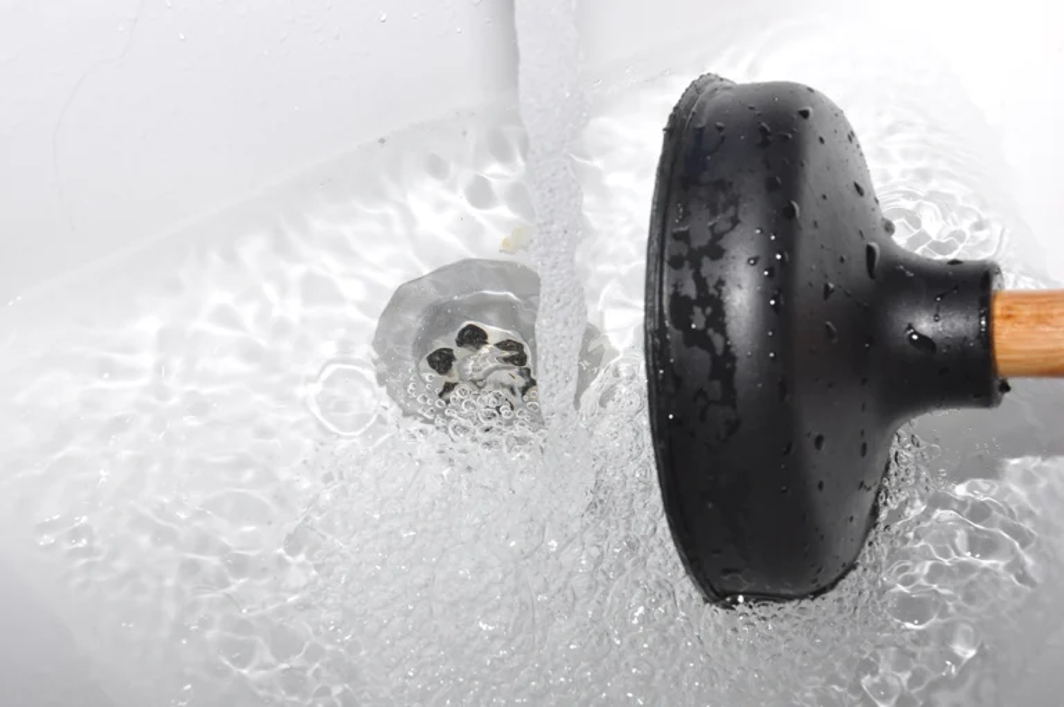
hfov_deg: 28.1
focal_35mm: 72
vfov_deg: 18.9
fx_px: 2125
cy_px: 354
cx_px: 532
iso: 200
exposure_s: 1/40
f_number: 13
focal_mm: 48
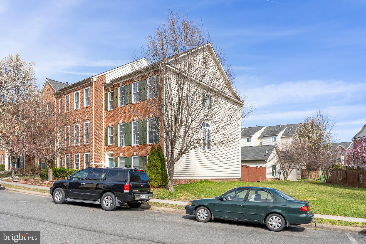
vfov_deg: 53.1
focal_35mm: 24
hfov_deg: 73.7
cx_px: 183
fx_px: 244
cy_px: 122
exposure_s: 1/3200
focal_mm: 24
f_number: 7.1
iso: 800
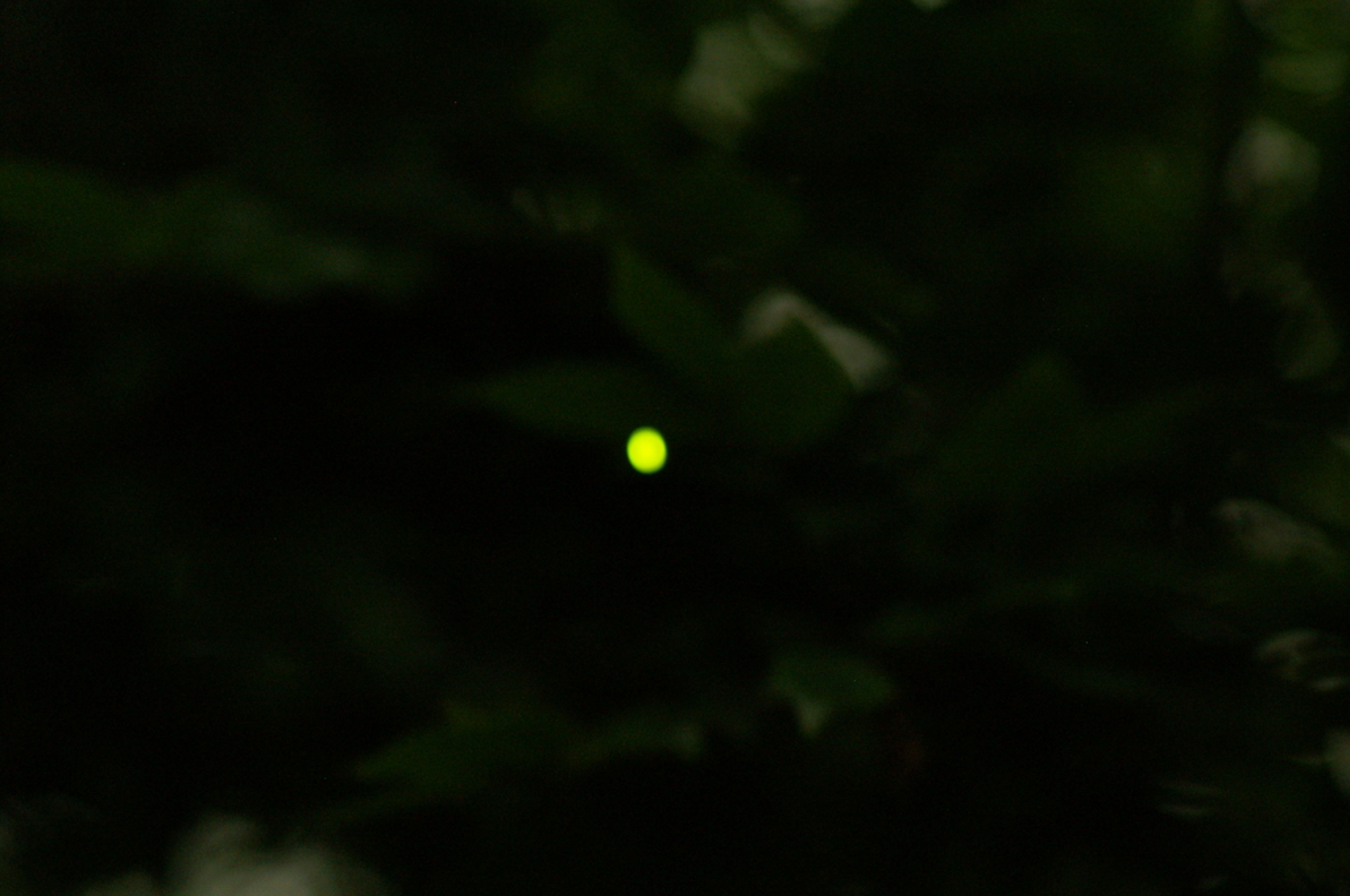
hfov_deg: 16.1
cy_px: 448
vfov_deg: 10.7
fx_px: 4775
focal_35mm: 128
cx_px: 675
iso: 800
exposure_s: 30
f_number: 2
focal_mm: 85
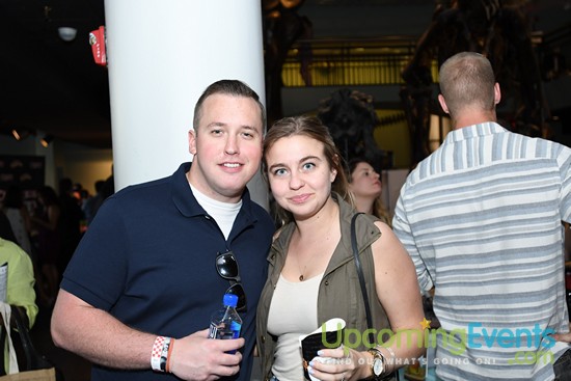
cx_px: 286
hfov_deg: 43.6
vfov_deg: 29.9
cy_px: 190
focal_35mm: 45
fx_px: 714
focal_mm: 30
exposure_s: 1/125
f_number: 3.2
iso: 800
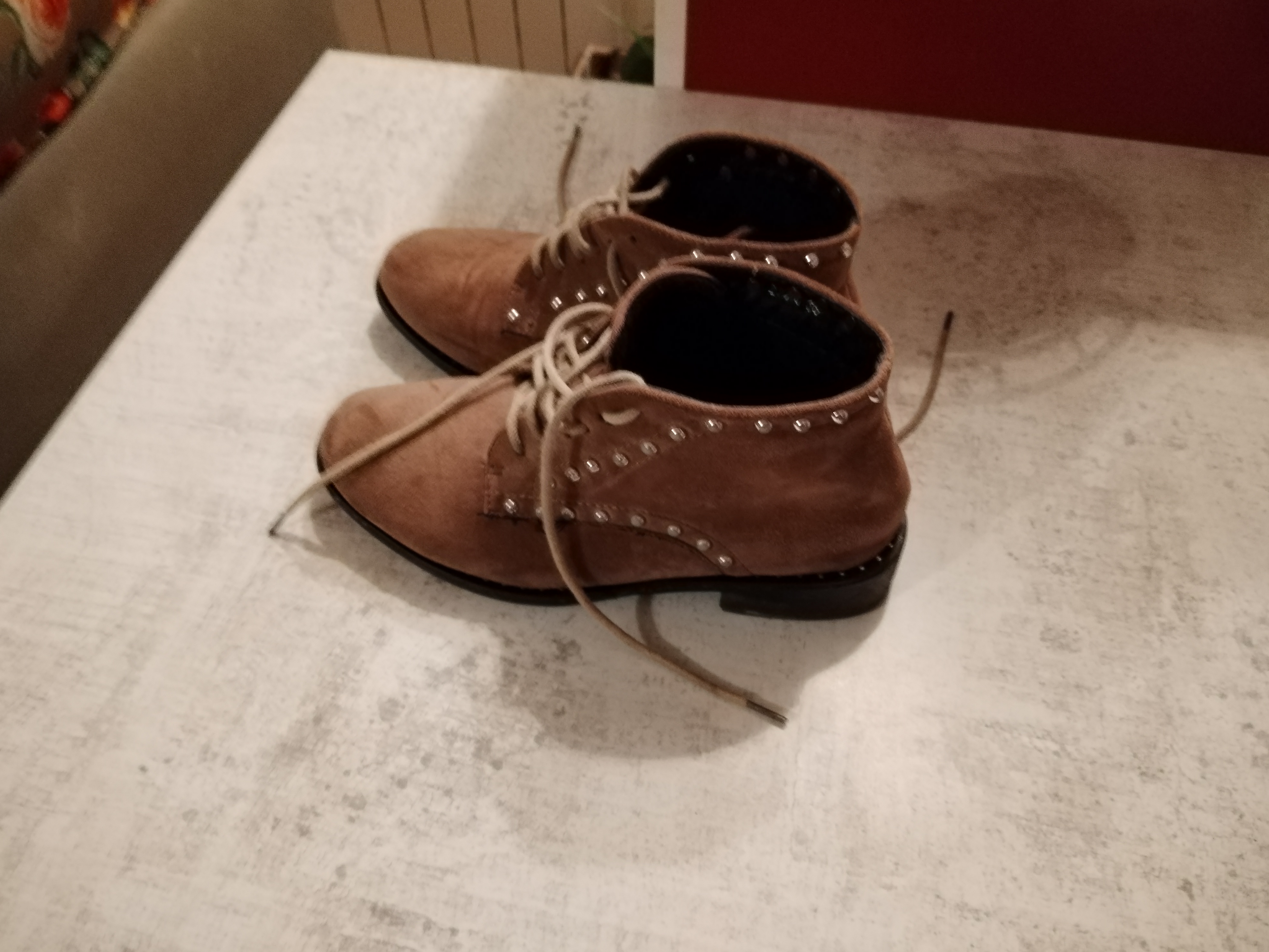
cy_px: 470
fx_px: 990
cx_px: 641
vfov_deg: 51.4
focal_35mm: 27
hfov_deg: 65.3
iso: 985
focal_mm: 4.25
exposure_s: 1/14.3
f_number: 1.8
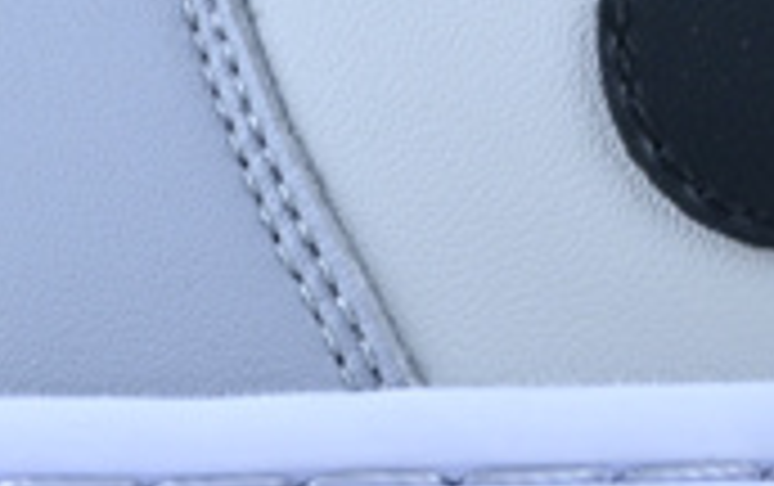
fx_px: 7092
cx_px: 680
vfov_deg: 3.9
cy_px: -117
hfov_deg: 6.2
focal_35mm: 336
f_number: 10
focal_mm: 31.5
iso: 100
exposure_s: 1/13
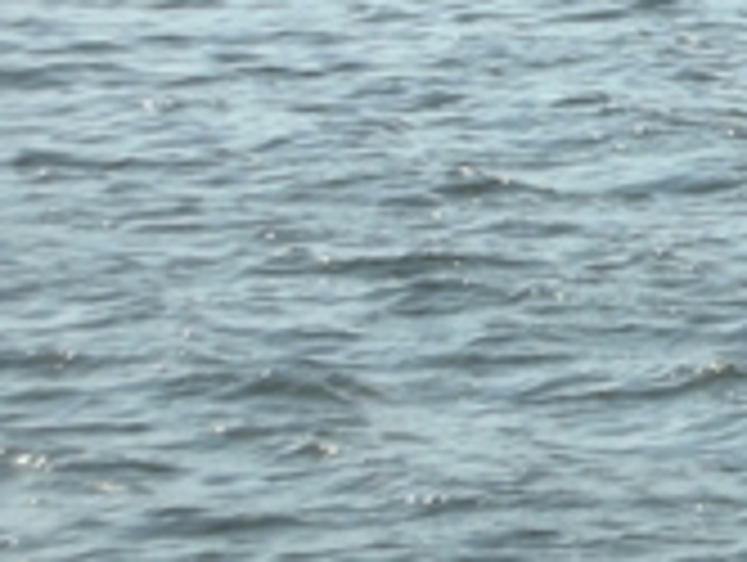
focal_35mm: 379
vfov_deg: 3.9
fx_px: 8191
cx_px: 1251
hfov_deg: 5.2
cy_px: 72
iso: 50
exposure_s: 1/174
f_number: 5.4
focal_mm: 17.4
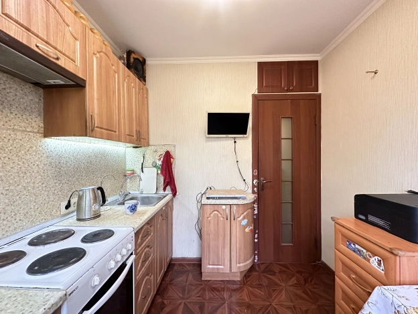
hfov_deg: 102.1
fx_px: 169
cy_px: 157
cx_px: 209
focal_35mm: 14
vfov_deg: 85.7
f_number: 2.2
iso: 800
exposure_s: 1/60
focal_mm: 2.22
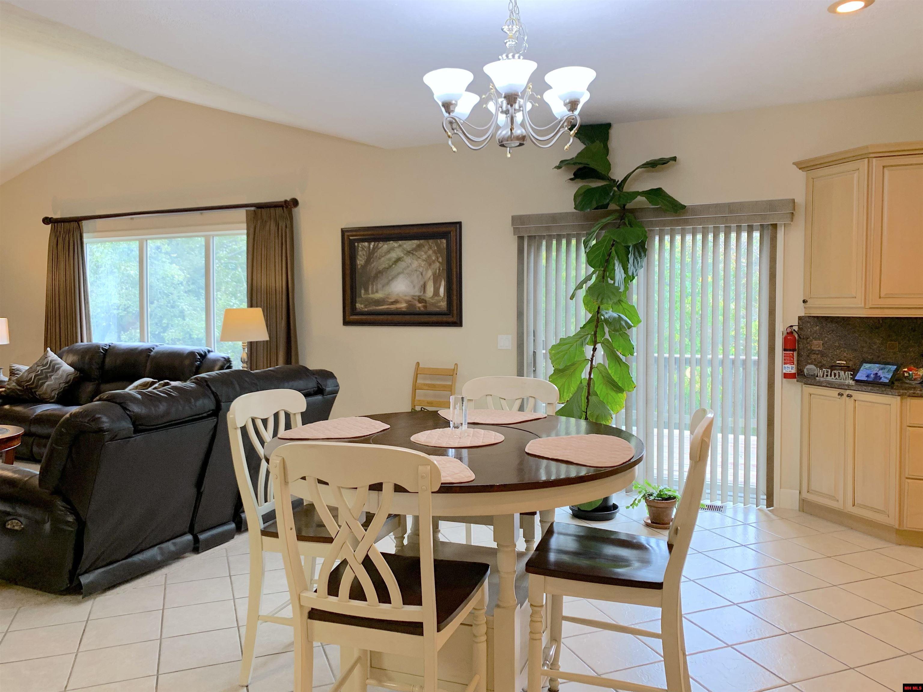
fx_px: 693
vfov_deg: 53.1
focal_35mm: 26
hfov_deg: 67.3
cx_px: 462
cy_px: 346
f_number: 1.8
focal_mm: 4.25
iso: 80
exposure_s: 1/60
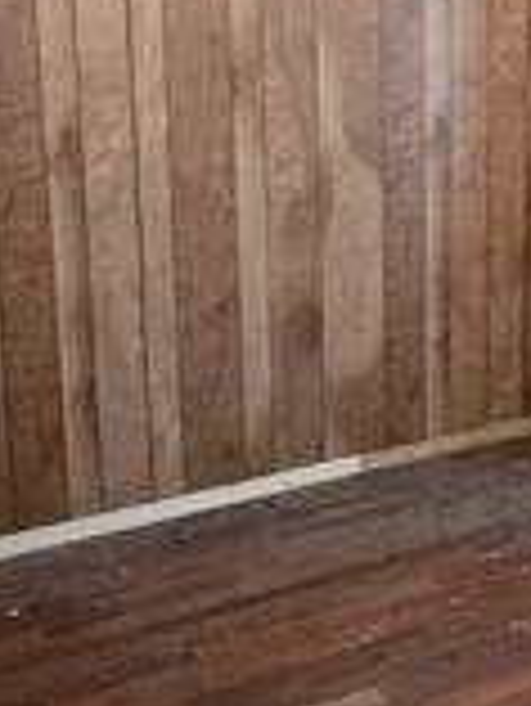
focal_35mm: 53
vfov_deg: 35.7
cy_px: 225
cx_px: 342
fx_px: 1083
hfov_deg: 27.4
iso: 1000
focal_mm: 2.2
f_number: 2.2
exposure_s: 1/60
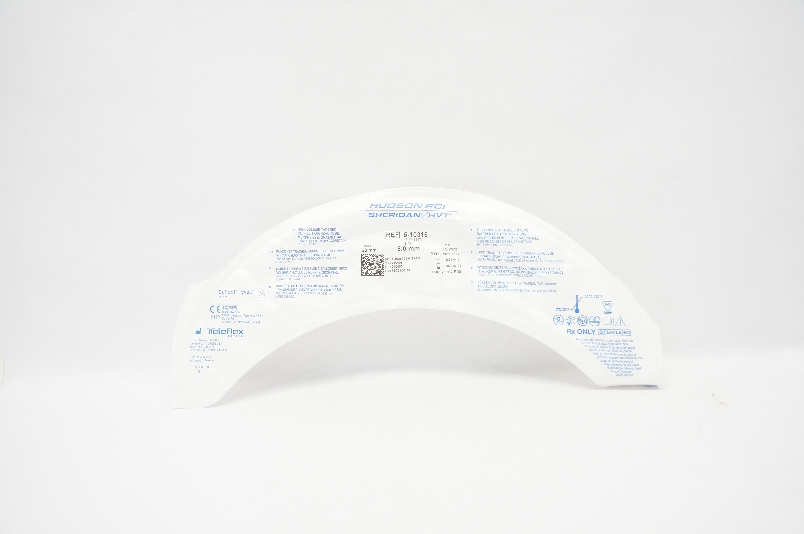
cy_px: 267
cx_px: 402
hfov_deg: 67.4
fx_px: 602
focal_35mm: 27
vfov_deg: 47.8
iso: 400
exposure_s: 1/60
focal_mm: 18
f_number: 4.5
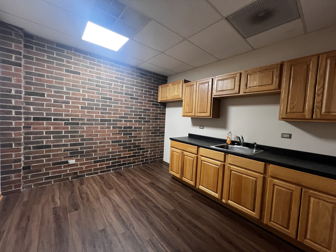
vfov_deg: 89.9
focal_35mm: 13
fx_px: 126
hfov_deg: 106.2
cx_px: 168
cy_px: 126
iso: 320
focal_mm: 1.57
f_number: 1.8
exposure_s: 1/60
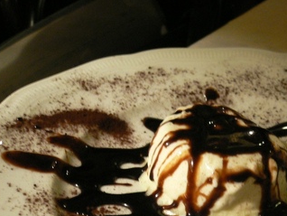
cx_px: 212
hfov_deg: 34.2
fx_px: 456
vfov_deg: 26.2
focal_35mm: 55
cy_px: 168
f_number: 2.8
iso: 200
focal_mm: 5.8
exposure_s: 1/8
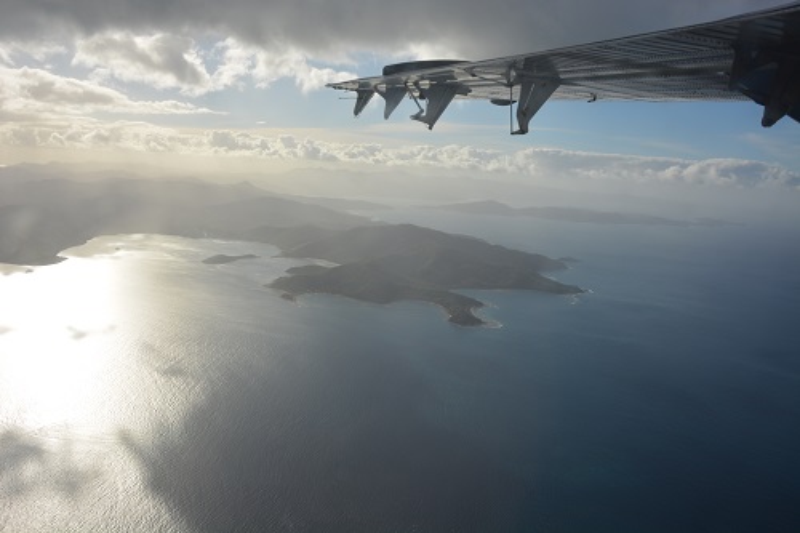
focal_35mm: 27
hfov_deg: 67.4
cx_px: 400
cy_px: 266
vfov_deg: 47.9
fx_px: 600
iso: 100
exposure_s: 1/320
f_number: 9
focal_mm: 18
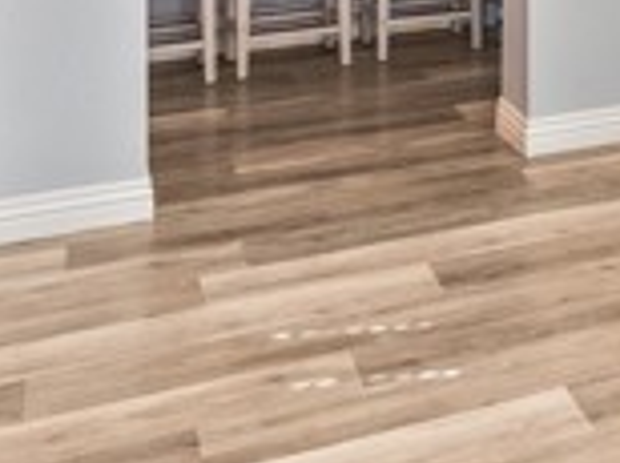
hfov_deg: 24.3
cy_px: -191
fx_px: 1288
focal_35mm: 72
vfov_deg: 18.5
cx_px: 761
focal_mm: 12
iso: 640
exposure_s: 1/20
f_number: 9
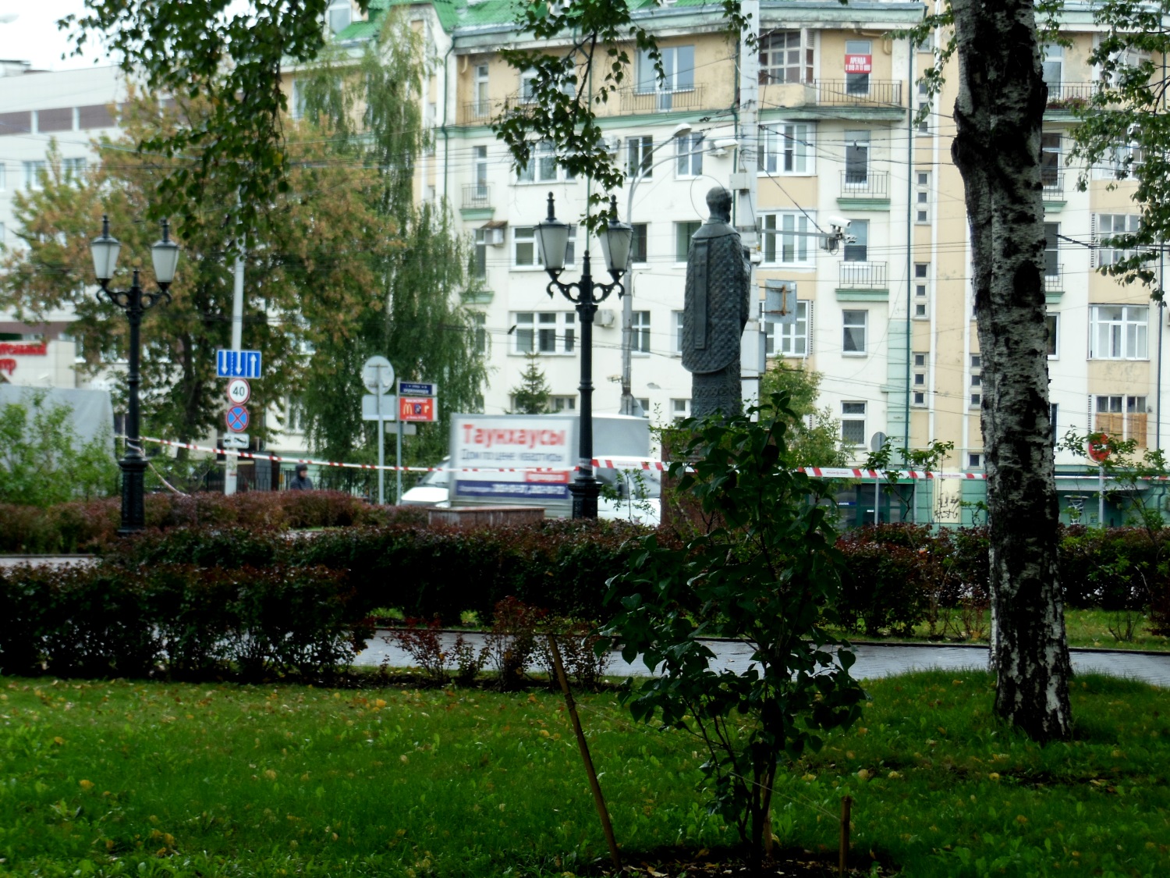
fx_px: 3143
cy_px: 439
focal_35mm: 93
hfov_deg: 21.1
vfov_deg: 15.9
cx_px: 585
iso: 125
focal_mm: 16.5
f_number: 5.6
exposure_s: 1/40
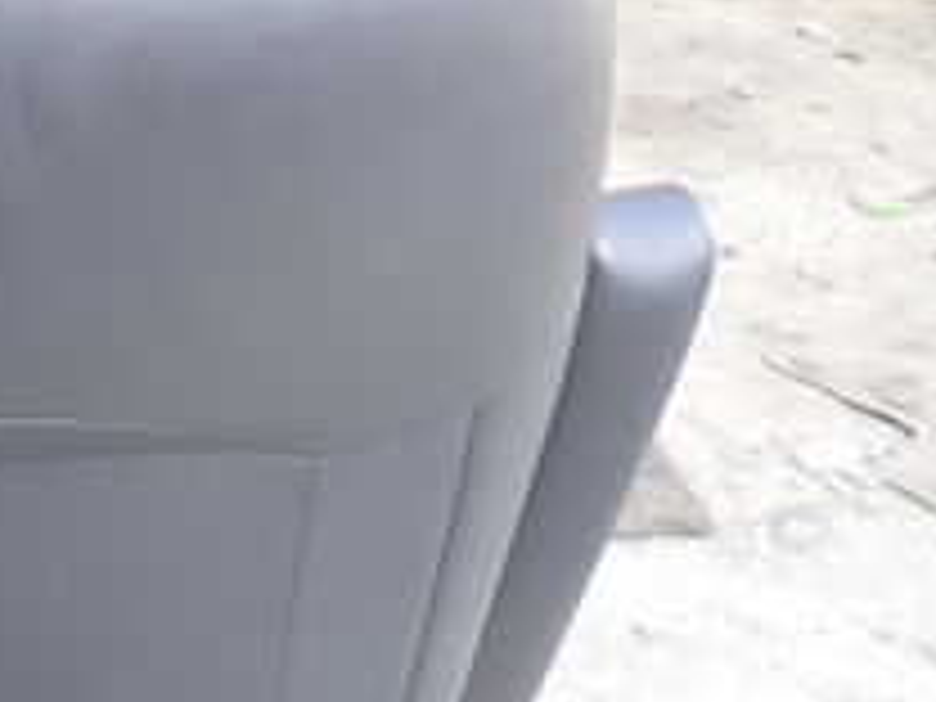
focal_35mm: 72
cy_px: 531
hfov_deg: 24.4
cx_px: -194
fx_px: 1947
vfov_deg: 20.3
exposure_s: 1/100
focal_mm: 4.5
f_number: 2
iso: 100
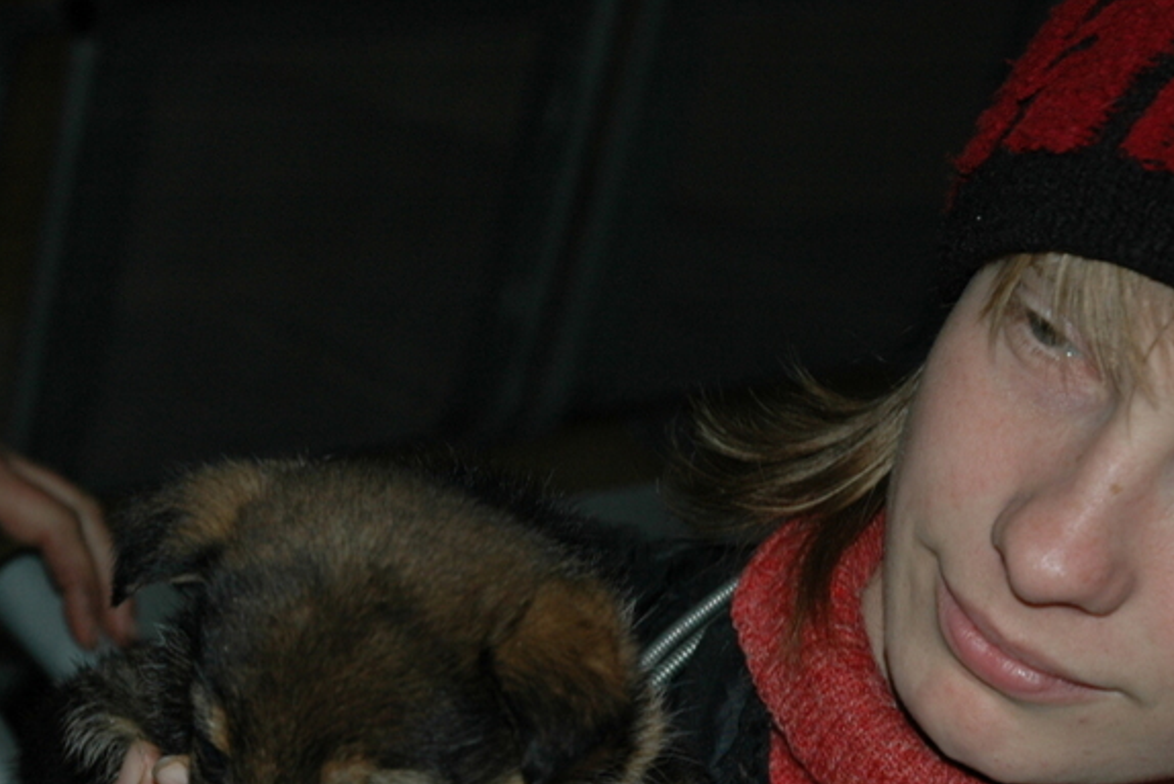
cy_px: 645
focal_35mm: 123
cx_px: 434
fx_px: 4012
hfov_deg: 16.6
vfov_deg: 11.1
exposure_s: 1/60
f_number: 4.5
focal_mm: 46
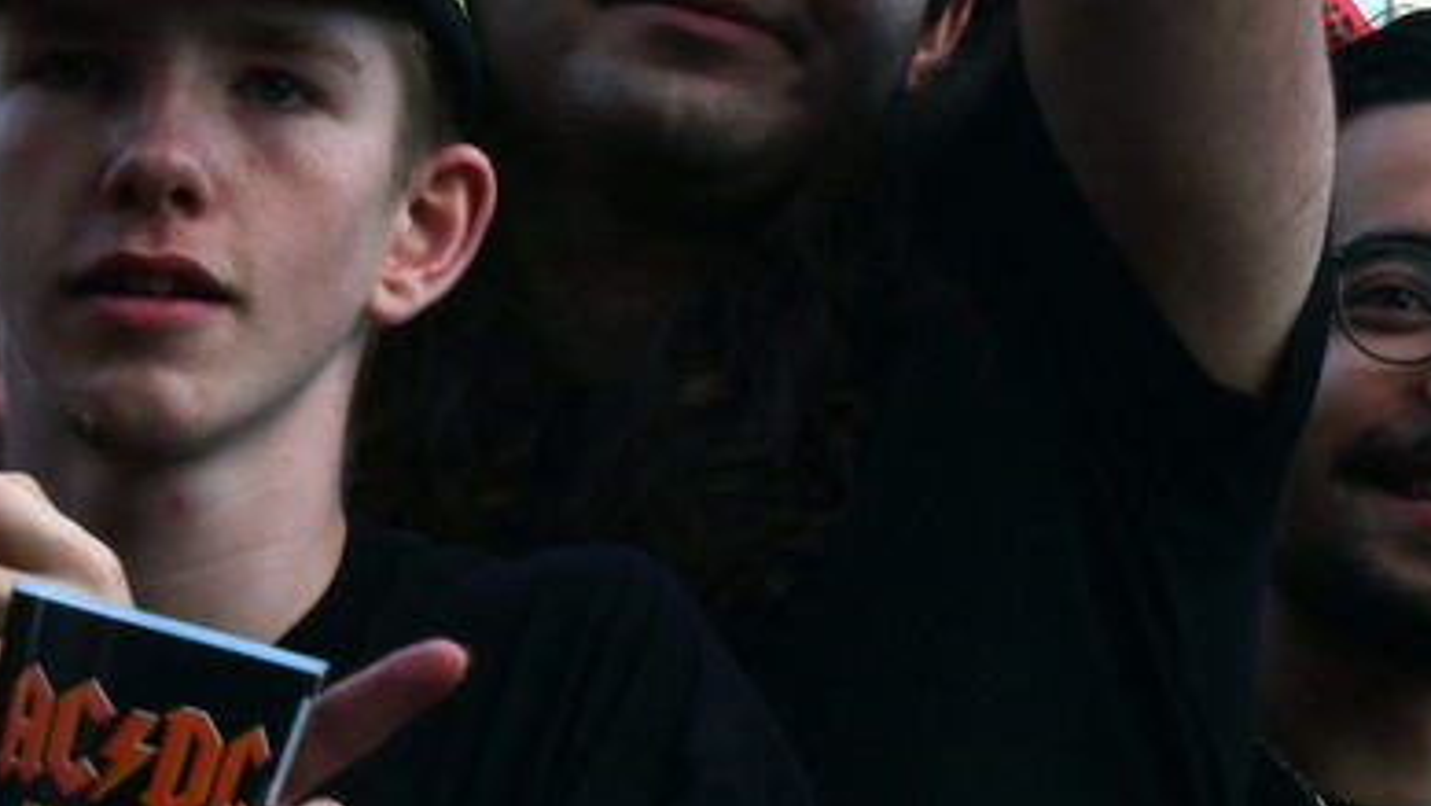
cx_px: 1501
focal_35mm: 339
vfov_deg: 3.6
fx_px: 12866
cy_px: 350
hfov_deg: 6.3
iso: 400
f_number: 22
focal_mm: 70
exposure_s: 1/200
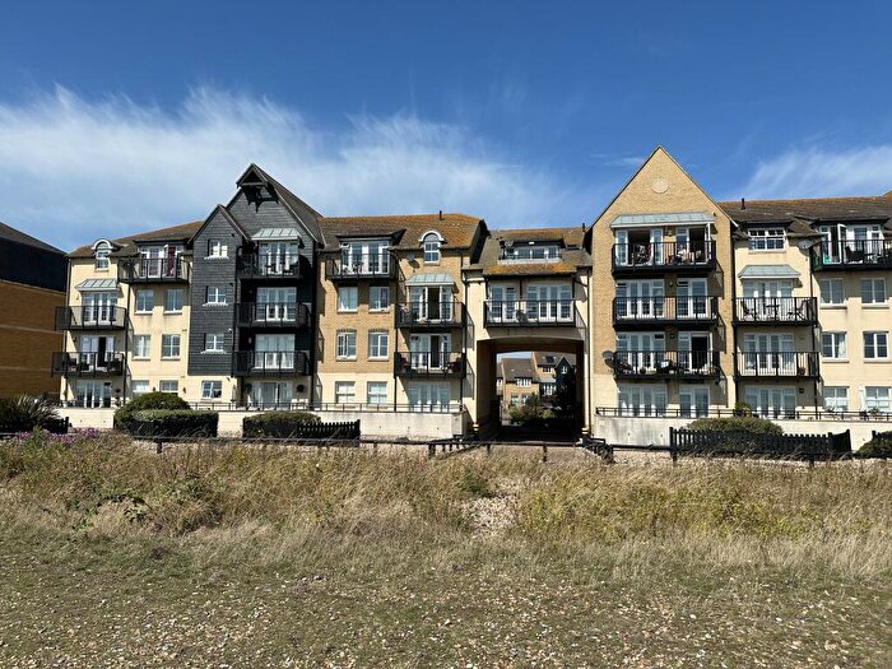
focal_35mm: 24
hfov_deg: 71.6
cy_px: 334
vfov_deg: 56.8
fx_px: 618
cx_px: 446
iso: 80
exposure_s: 1/5263
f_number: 1.78
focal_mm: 6.86
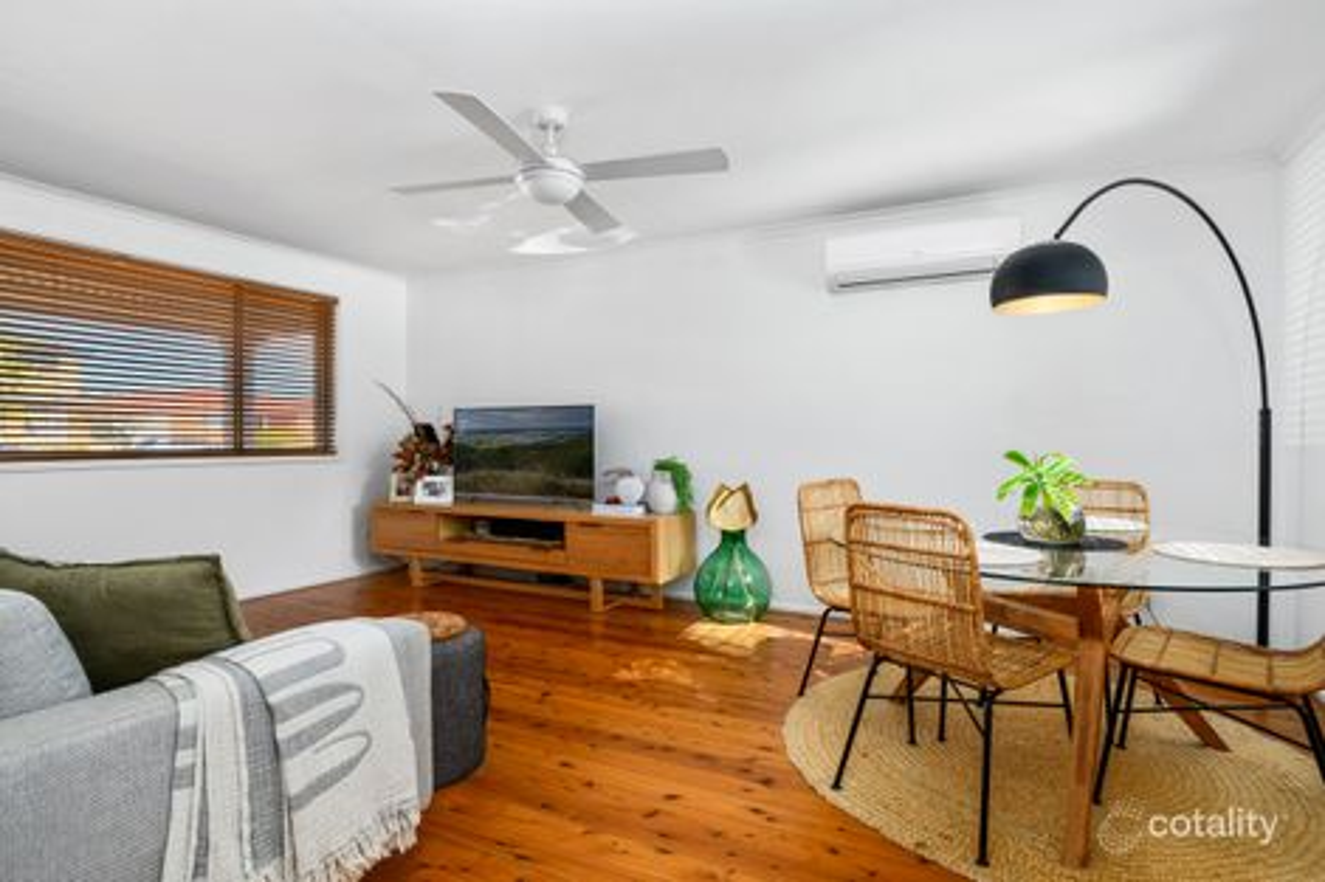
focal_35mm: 16
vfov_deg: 73.7
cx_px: 662
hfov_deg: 96.8
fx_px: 589
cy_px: 441
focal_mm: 16
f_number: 11
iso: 400
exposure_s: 1/5
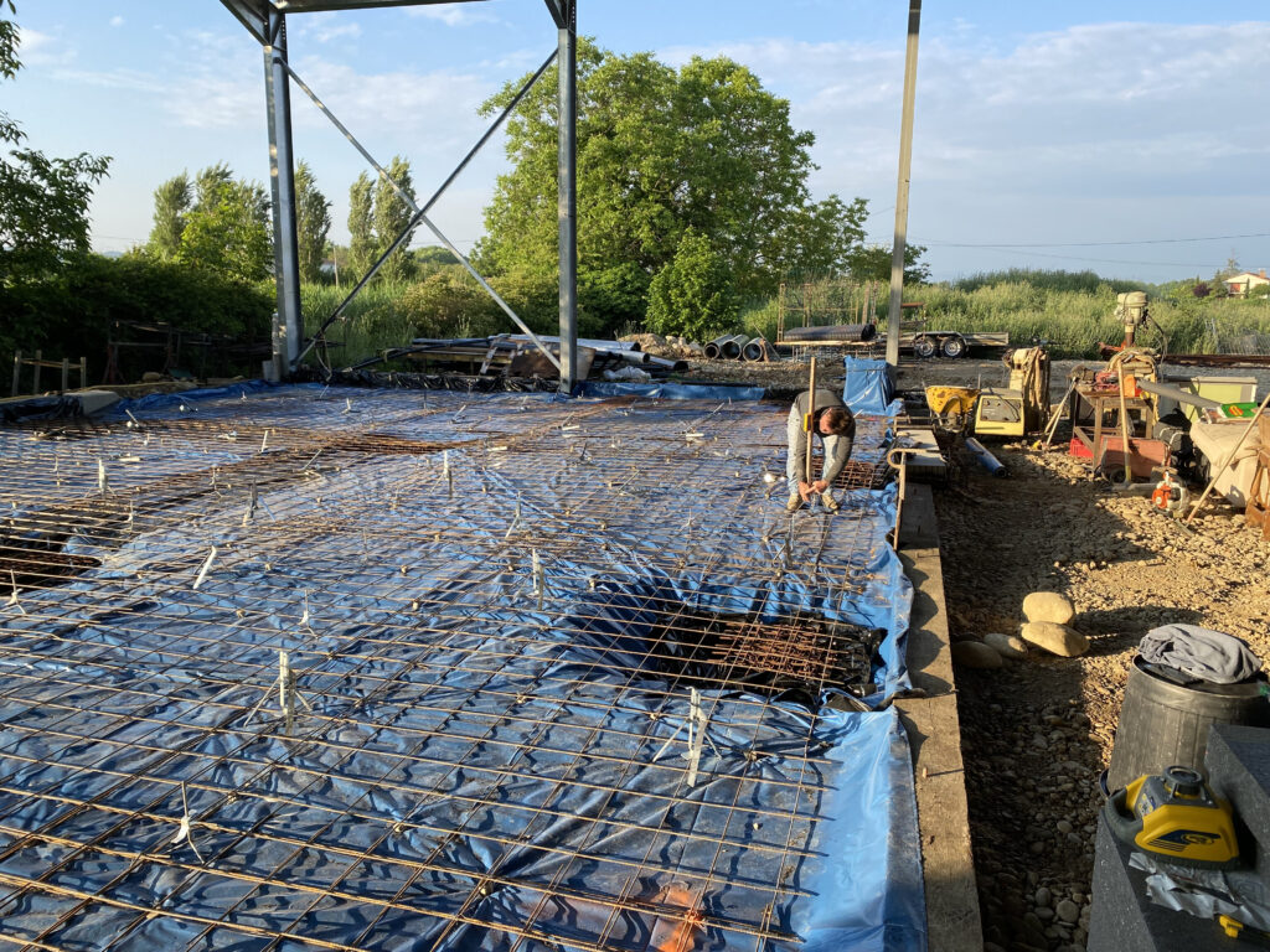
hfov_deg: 67.3
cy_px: 476
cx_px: 635
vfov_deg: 53.1
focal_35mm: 26
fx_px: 954
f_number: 1.8
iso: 32
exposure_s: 1/585
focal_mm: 4.25
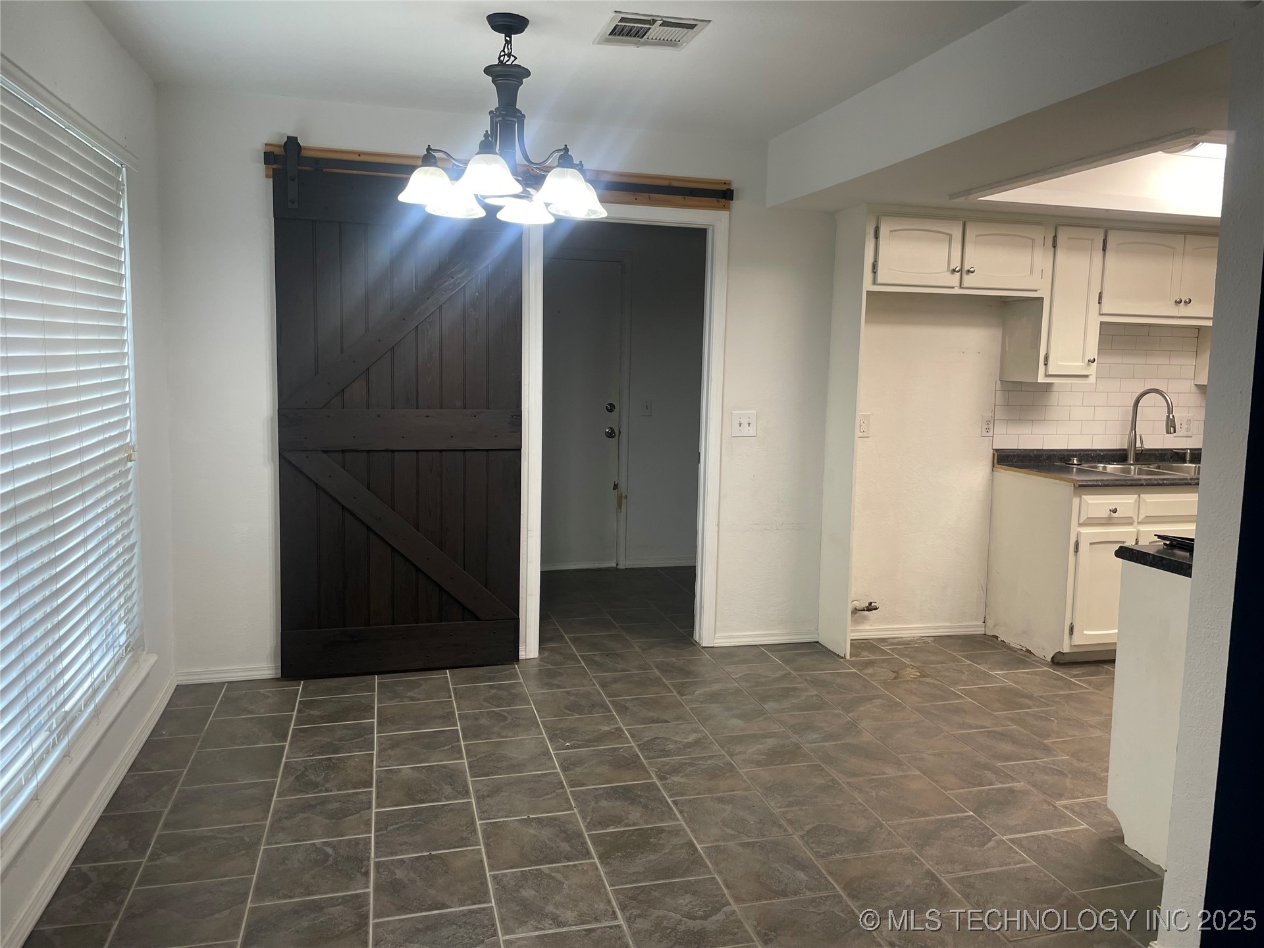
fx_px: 949
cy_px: 474
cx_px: 632
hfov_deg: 67.3
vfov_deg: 53.1
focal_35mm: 26
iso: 64
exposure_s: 1/60
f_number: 1.6
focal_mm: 4.2
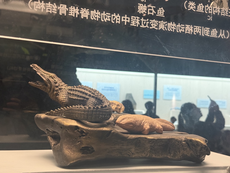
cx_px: 115
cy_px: 86
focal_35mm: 48
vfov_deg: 30.3
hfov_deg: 39.7
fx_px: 319
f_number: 1.78
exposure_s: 1/50
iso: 250
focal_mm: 6.76
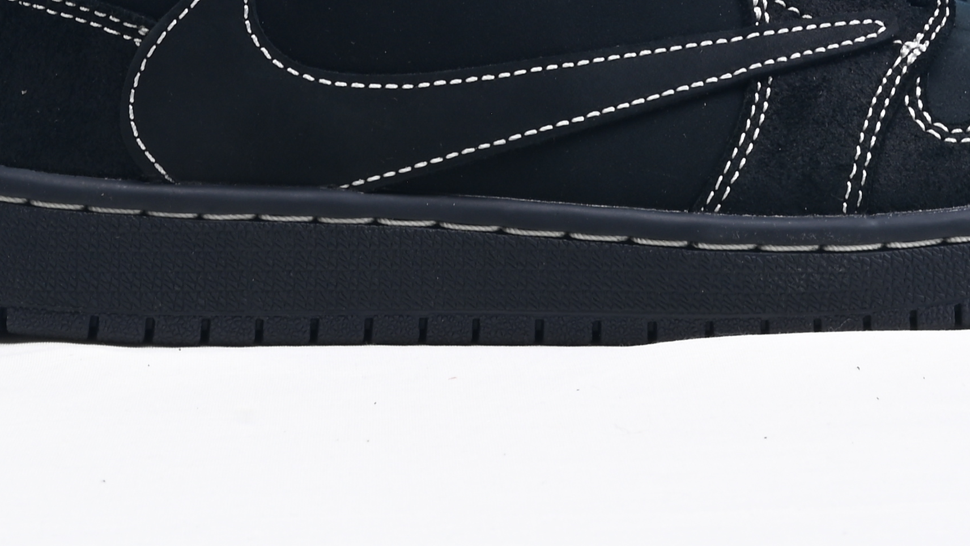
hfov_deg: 14.2
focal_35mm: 151
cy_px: -583
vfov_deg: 7.7
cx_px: 464
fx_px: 3884
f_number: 16
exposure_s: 1/2
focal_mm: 41
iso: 100
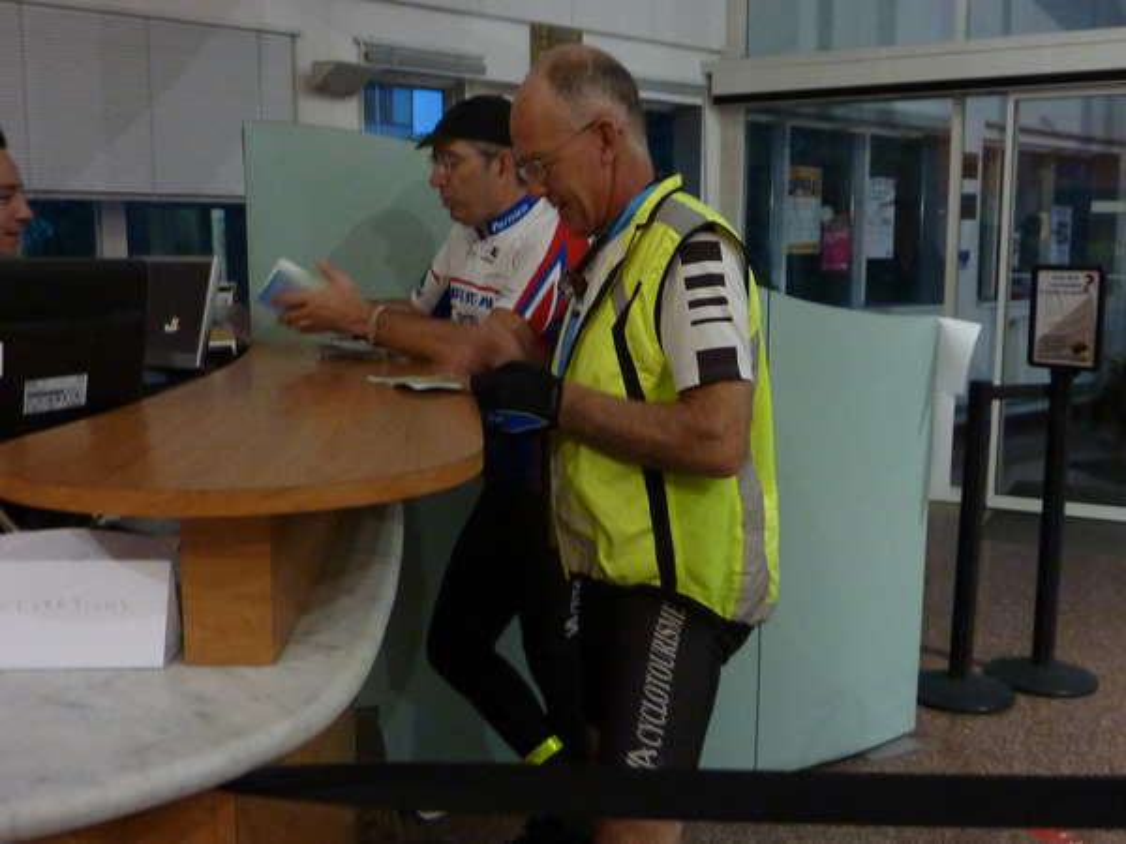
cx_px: 563
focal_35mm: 34
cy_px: 422
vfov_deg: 41.8
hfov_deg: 54.0
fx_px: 1106
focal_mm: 4.1
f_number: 3.3
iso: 400
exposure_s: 1/8
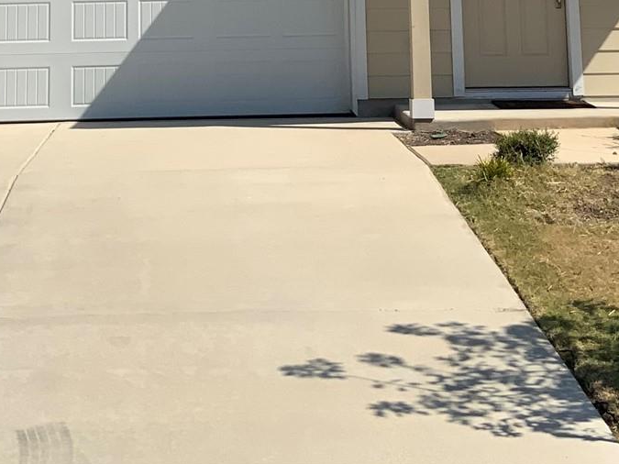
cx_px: 268
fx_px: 1573
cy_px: -236
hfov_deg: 22.2
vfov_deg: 15.5
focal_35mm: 88
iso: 20
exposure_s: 1/4065
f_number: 1.8
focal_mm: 3
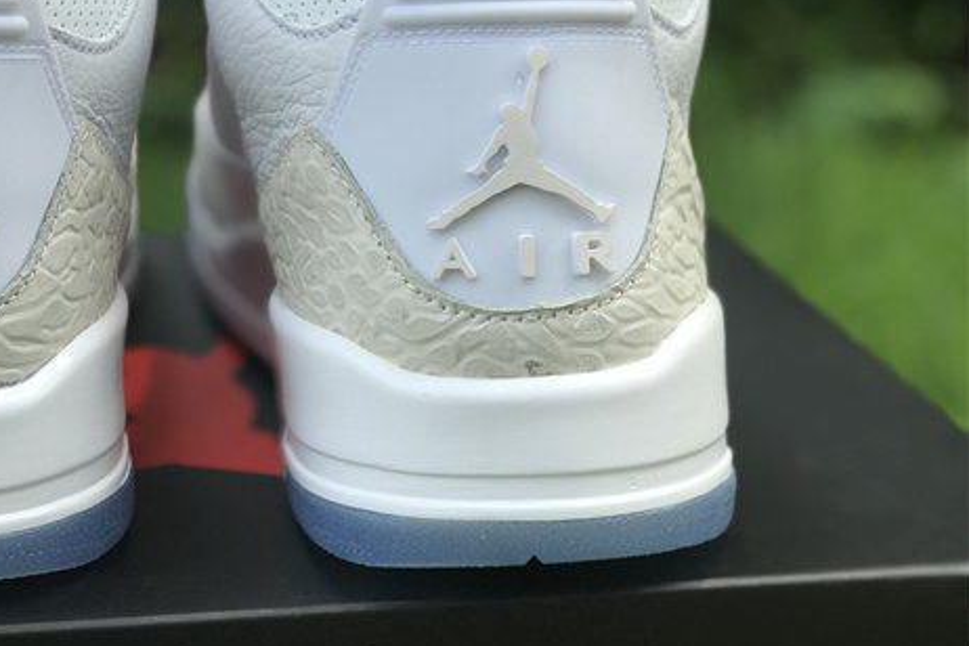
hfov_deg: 21.2
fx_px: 2557
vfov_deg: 14.3
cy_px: 167
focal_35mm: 95
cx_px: 195
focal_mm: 6.6
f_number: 2.8
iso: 20
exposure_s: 1/277
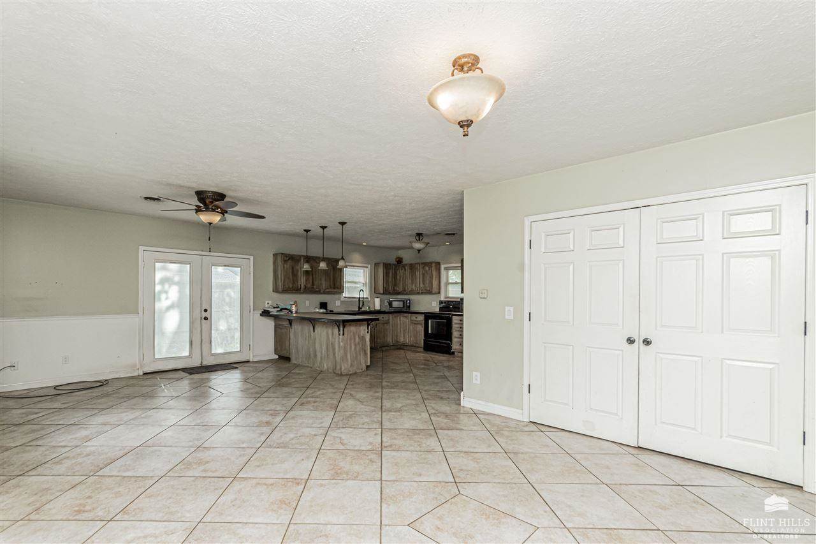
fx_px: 340
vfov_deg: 77.3
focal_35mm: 15
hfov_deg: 100.4
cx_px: 408
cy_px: 272
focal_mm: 10
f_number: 10
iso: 640
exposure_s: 1/60
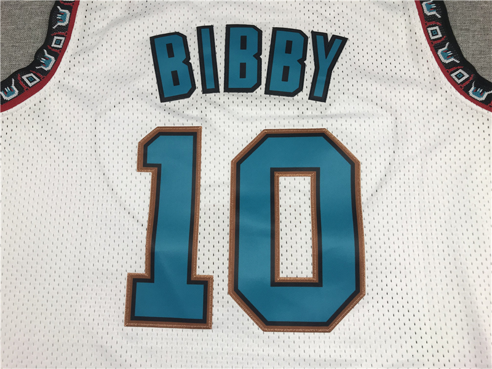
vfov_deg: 49.7
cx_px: 246
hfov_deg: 63.4
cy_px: 184
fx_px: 398
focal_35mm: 28
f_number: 1.8
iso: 32
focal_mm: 3.99
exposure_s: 1/100
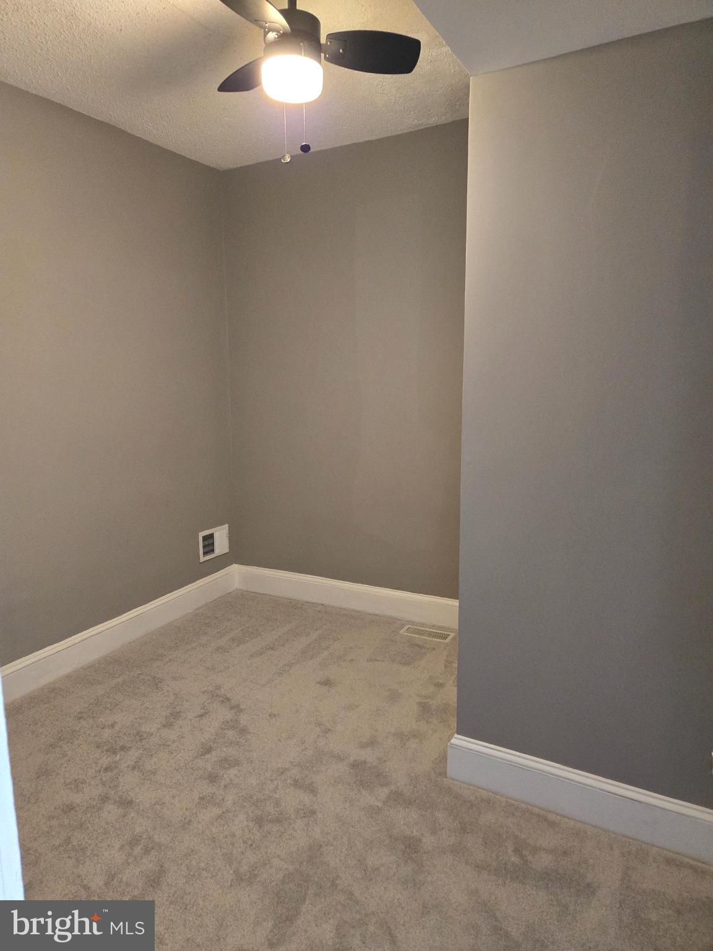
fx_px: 632
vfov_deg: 73.9
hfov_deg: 58.9
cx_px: 356
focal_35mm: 23
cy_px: 476
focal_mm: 5.4
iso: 1000
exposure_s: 1/60
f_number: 1.8
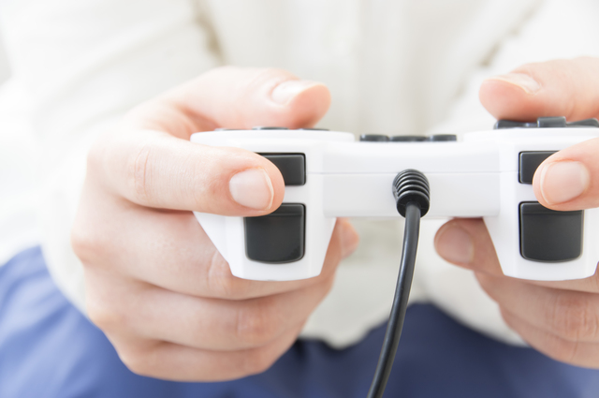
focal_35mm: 109
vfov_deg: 12.5
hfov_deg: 18.8
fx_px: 1811
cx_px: 300
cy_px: 199
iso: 100
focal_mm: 73
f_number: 8
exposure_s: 1/160
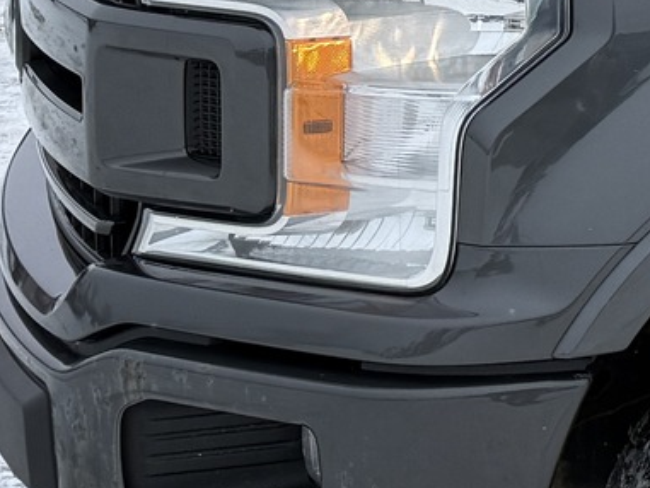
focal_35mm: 129
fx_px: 2423
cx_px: 1552
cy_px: -186
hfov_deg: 12.2
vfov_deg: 11.2
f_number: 1.78
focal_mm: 6.76
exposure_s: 1/3279
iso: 80
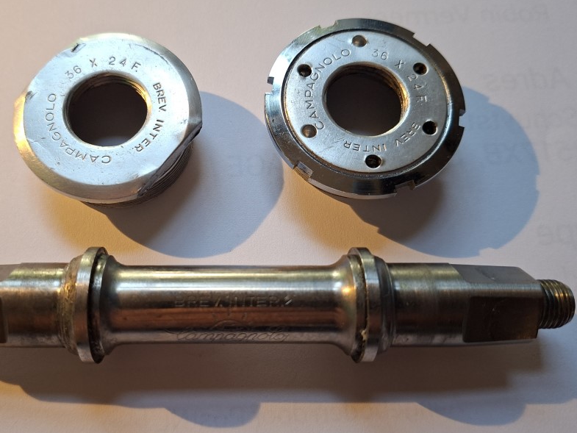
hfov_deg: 59.3
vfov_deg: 46.8
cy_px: 232
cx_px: 223
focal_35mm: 30
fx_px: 500
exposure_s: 1/100
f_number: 1.8
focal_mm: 5.54
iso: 250
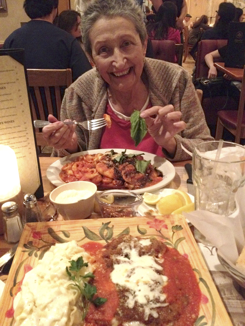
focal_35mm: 35
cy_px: 163
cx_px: 122
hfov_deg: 40.7
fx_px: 330
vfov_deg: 52.6
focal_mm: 4.28
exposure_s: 1/15
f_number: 2.4
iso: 800
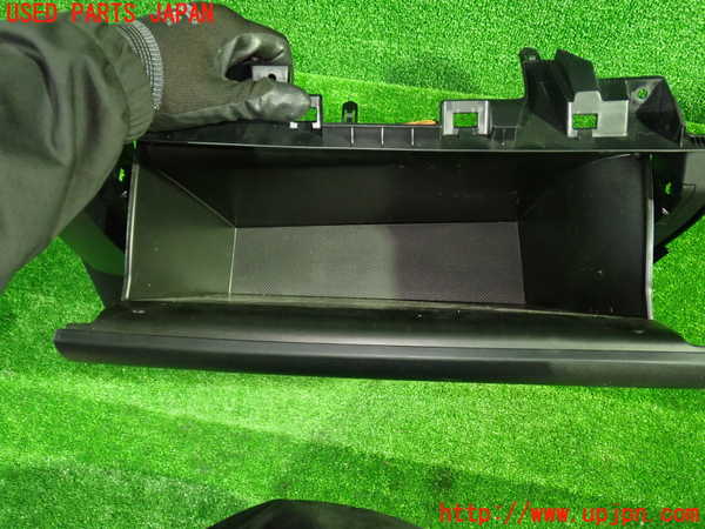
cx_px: 352
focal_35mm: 30
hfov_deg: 60.0
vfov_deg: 46.8
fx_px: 611
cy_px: 264
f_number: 2.3
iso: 800
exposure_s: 1/15
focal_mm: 5.4
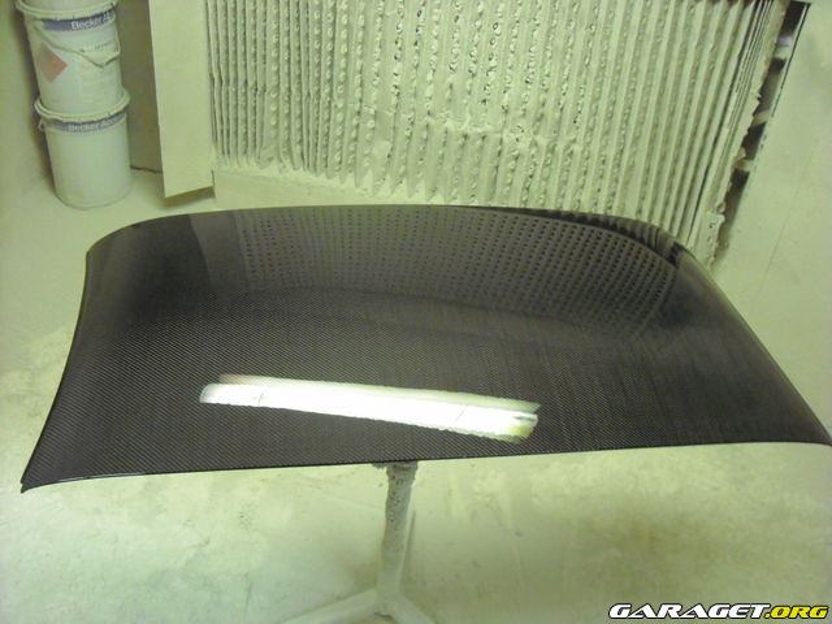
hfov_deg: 50.1
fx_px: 889
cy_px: 312
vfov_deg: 38.7
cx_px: 416
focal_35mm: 37
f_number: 2.7
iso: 800
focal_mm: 6.2
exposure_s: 1/40
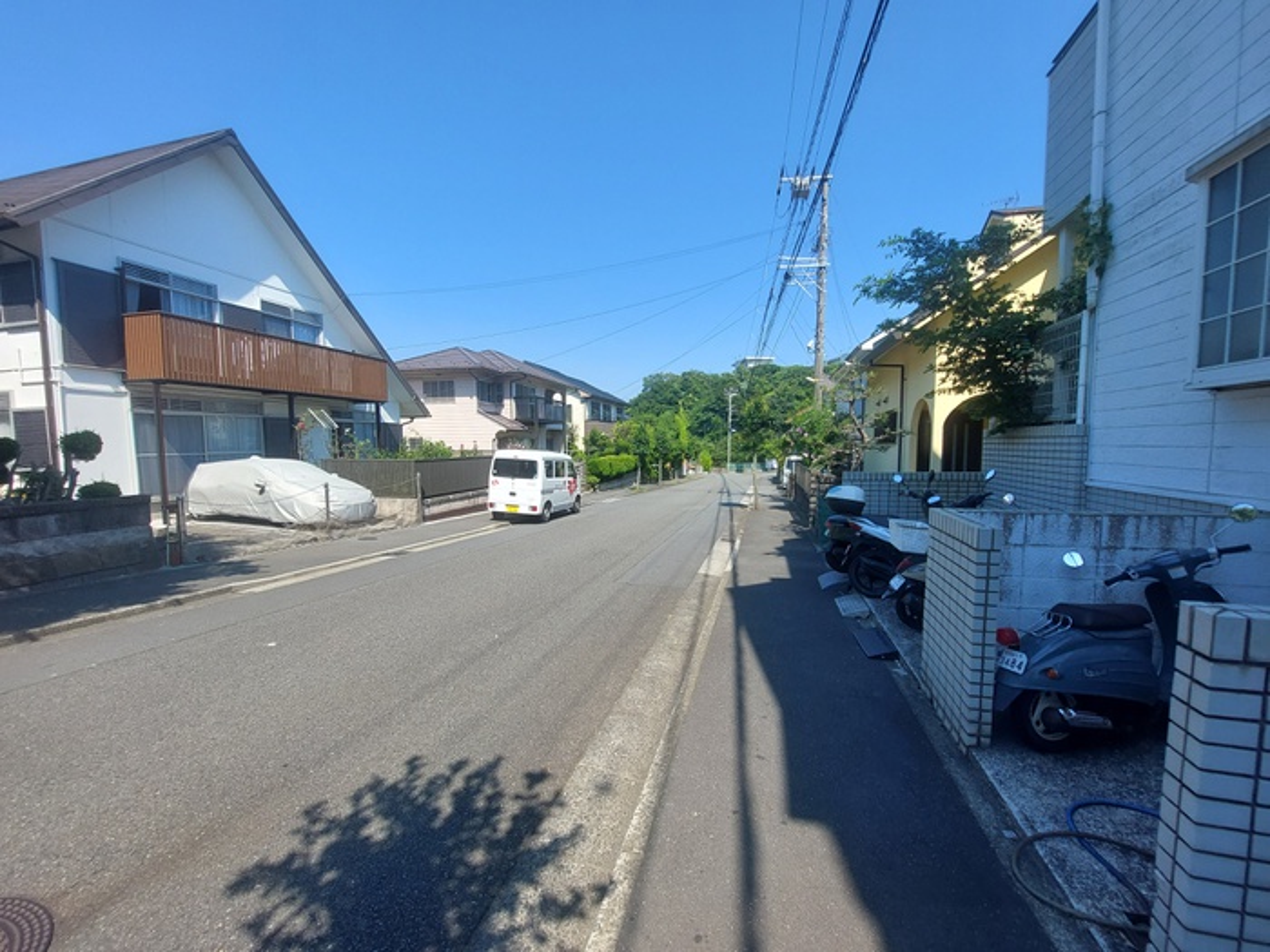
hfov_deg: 106.2
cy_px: 476
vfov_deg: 89.9
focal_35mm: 13
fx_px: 477
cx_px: 635
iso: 50
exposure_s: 1/1082
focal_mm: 1.74
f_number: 2.2
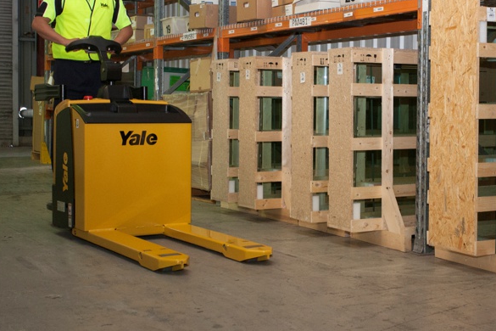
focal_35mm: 41
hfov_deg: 47.2
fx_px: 565
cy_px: 123
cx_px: 293
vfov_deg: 32.5
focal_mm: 32
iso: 100
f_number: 9.5
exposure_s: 1/60
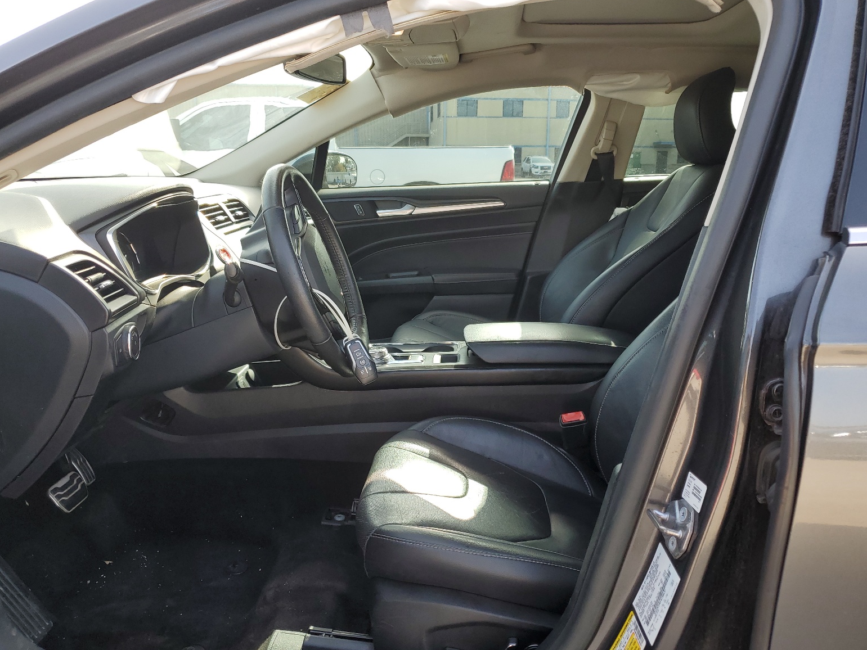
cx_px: 428
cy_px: 322
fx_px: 676
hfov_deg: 65.3
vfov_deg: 51.4
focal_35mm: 27
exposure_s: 1/323
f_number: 1.5
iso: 50
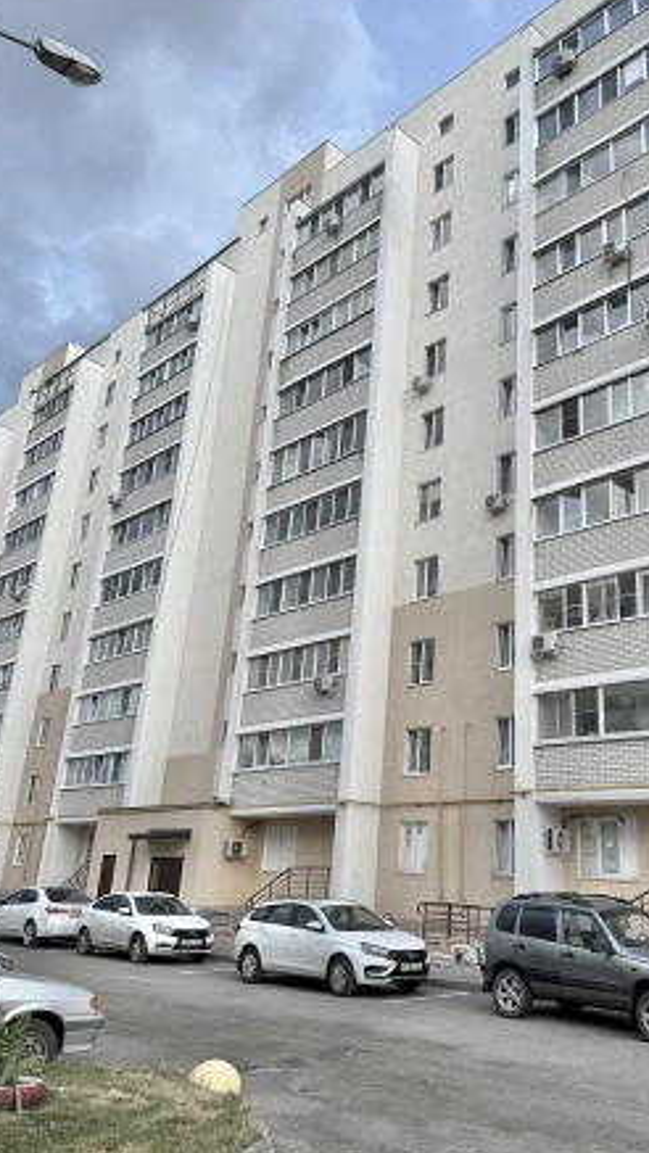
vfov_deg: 67.9
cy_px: 557
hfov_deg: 40.9
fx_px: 856
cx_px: 445
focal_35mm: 28
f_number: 1.78
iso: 80
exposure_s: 1/898
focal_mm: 6.76
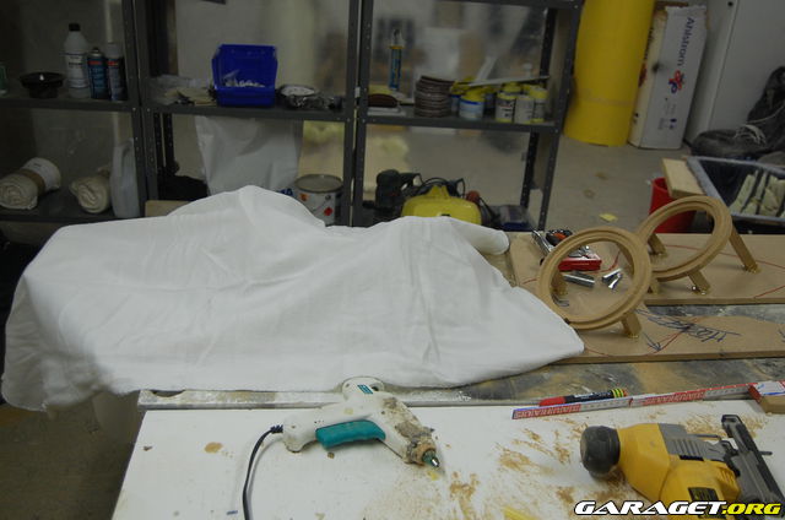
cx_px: 392
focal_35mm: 34
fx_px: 751
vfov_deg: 38.2
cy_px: 260
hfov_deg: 55.2
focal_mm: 23
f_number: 3.8
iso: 720
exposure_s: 1/30
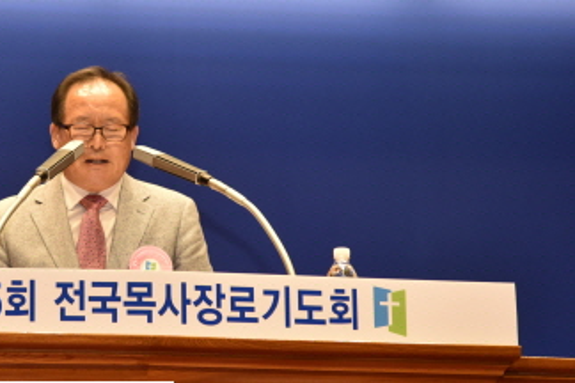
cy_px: 71
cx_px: 80
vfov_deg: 6.2
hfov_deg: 9.2
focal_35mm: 222
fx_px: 3546
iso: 800
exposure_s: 1/200
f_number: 4
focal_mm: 120
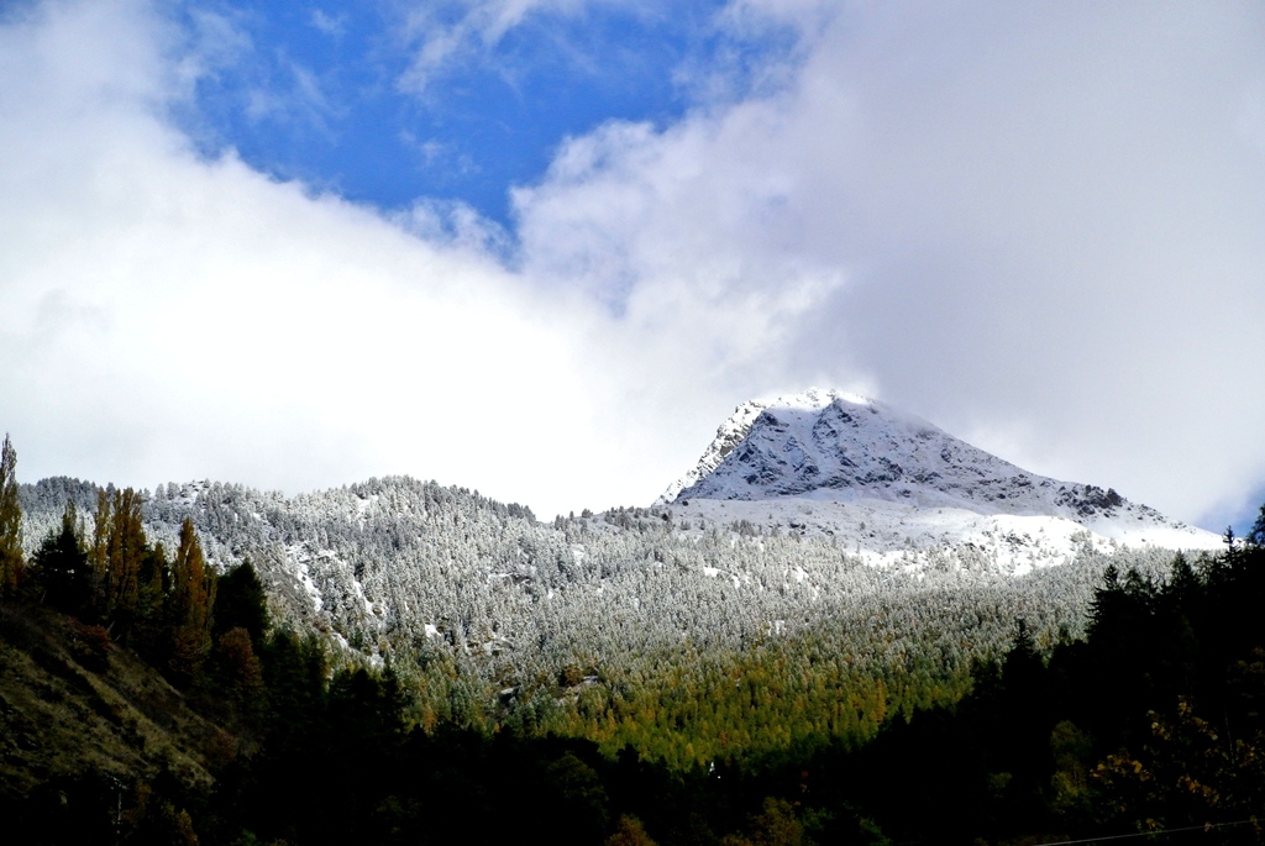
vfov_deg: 11.6
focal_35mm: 118
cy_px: 423
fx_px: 4150
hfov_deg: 17.3
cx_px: 632
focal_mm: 43.8
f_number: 7.1
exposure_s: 1/3200
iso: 800
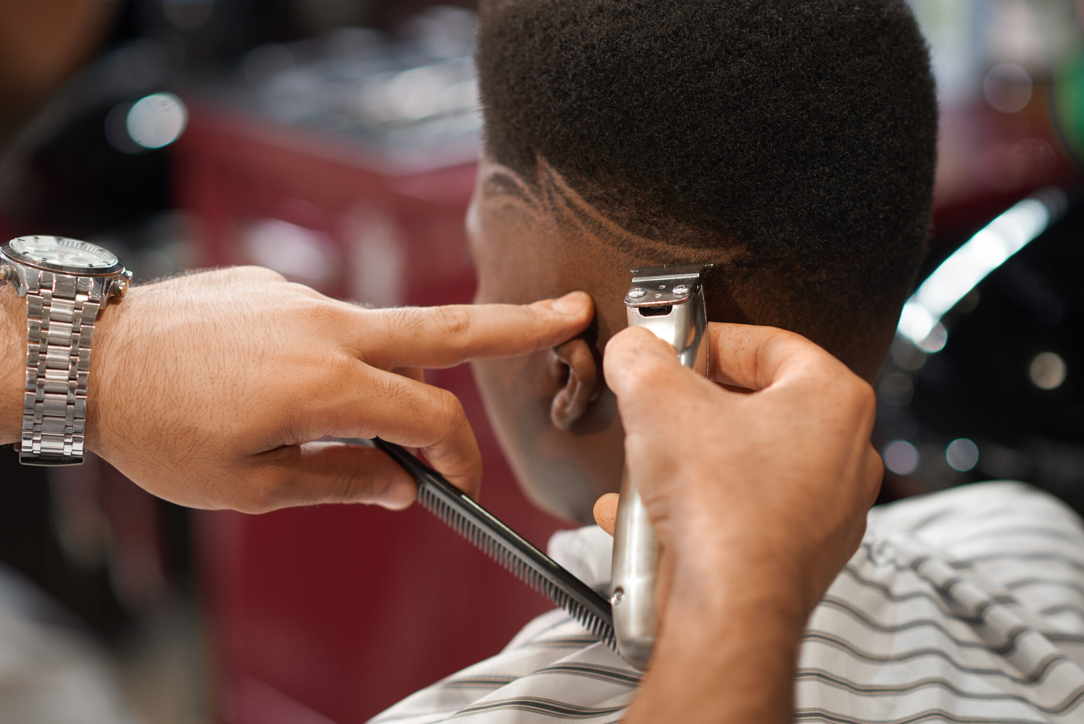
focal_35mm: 97
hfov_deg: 21.0
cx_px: 543
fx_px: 2922
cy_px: 346
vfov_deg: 14.1
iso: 100
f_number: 2.8
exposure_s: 1/250
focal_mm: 85
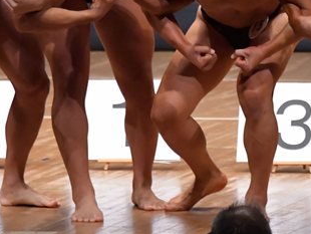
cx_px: 179
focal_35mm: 684
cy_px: 29
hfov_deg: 2.9
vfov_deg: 2.2
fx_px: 6150
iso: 8000
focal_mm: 190
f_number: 5.6
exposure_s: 1/400
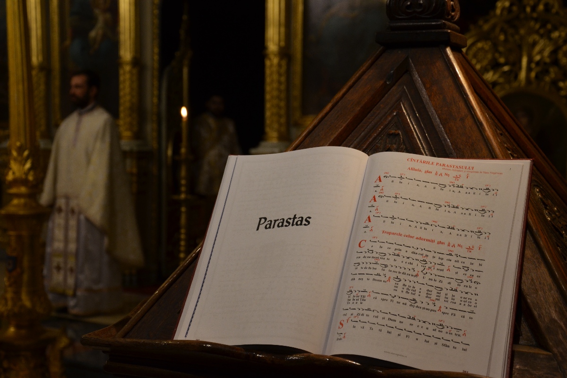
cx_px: 284
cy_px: 189
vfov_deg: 22.6
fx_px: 945
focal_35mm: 60
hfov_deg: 33.4
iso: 720
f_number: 4.5
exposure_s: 1/60
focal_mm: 40
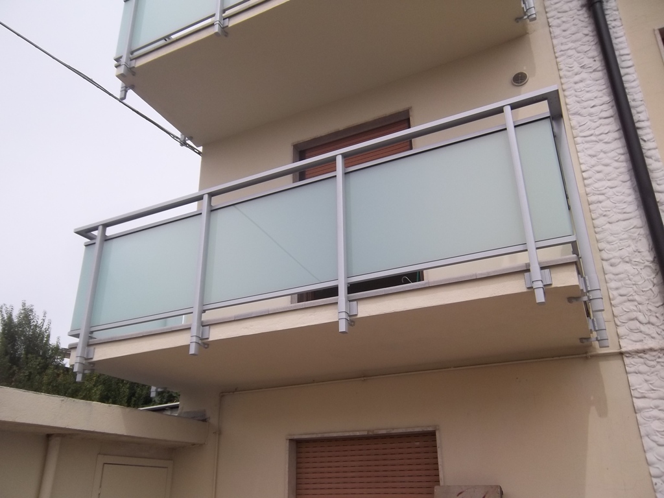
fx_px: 537
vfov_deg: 49.7
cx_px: 332
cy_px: 249
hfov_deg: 63.4
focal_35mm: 28
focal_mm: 5.05
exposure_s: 1/200
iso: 64
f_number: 7.86
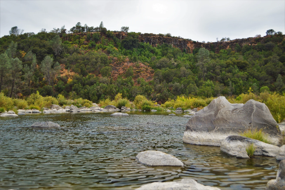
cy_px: 95
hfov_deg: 49.6
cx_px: 142
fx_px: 308
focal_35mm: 39
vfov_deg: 34.2
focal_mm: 26
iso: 400
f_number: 4.2
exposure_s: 1/60
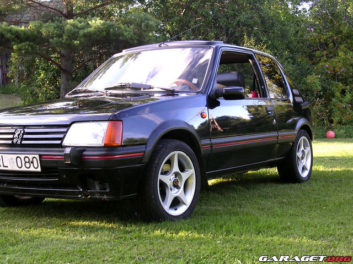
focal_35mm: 56
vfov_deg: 26.1
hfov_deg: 34.3
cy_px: 132
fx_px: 571
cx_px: 176
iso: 100
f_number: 3.3
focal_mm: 8.5
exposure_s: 1/63.6
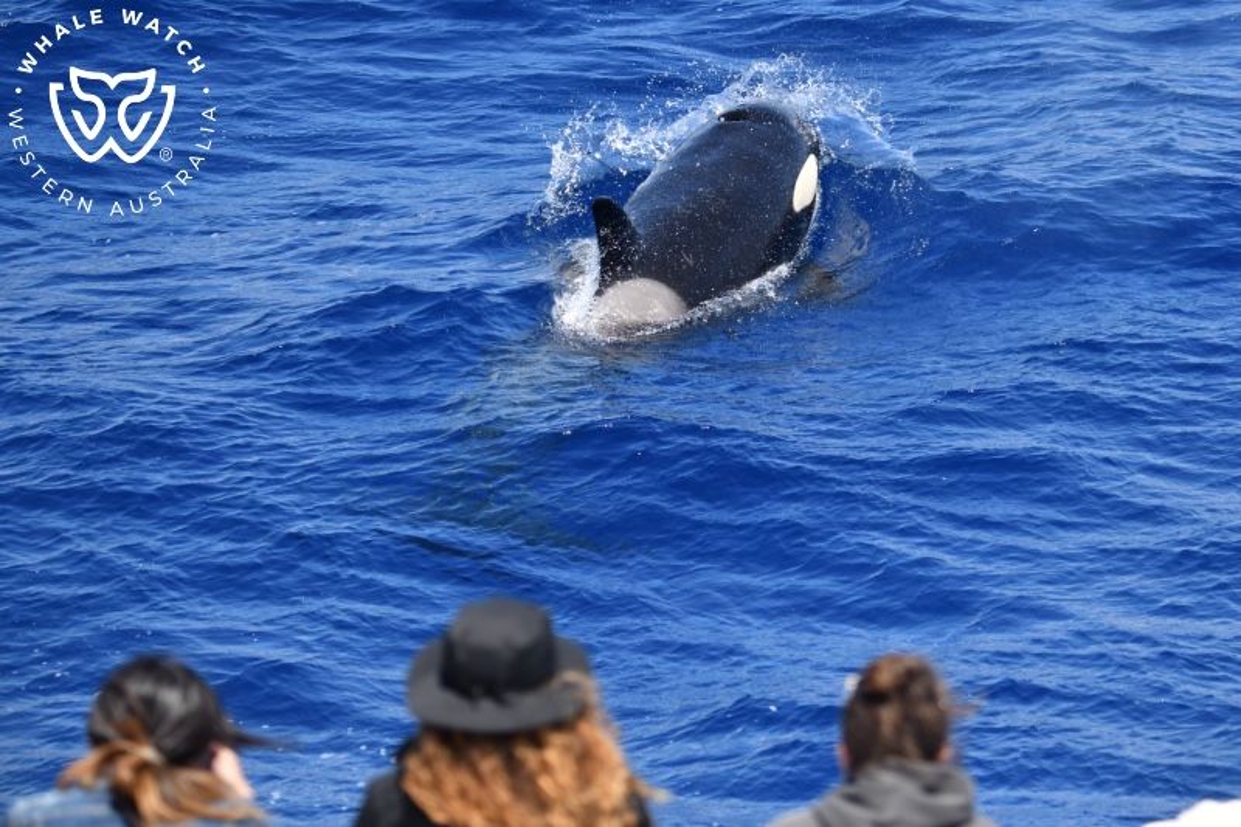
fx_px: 6031
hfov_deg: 11.7
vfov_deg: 7.8
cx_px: 620
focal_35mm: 175
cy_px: 414
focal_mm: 175
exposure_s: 1/8000
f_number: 5.3
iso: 1400
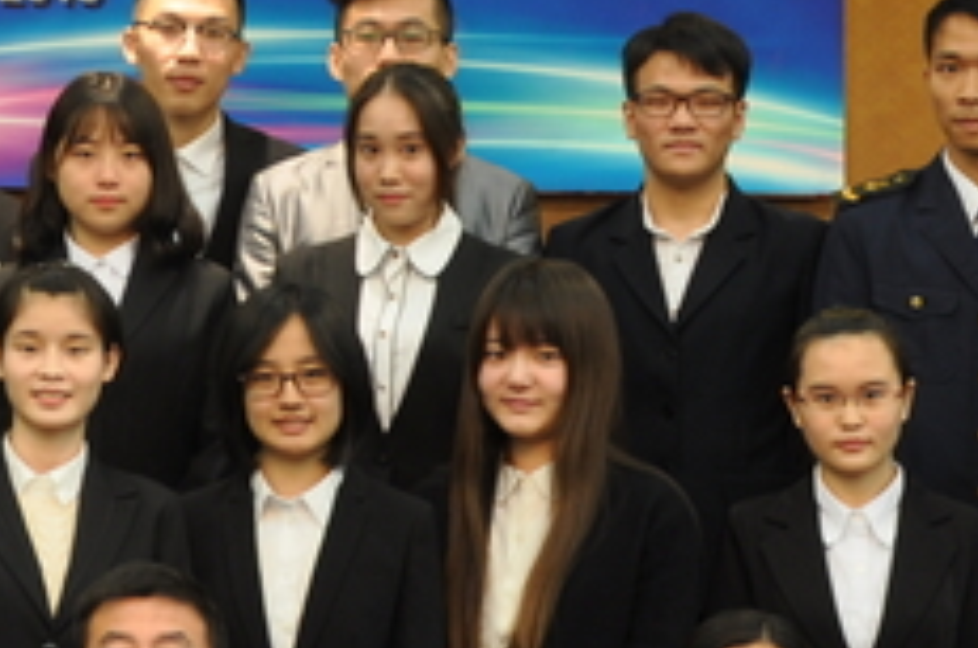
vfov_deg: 7.5
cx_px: 34
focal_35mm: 182
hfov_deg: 11.2
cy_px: 220
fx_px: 4934
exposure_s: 1/8
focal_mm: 28
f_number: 4
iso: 200
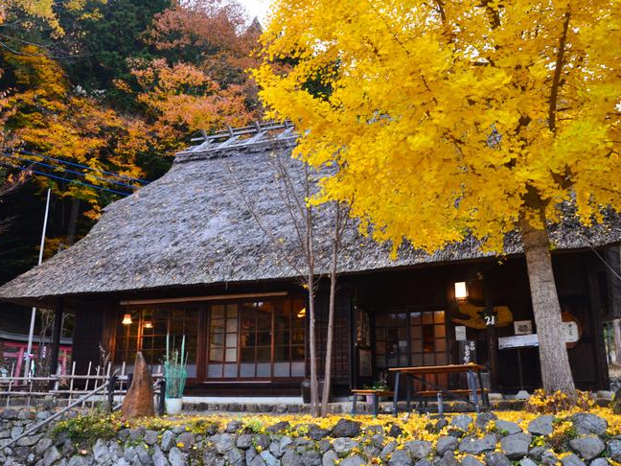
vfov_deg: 44.1
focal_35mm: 32
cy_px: 213
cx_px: 314
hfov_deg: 56.8
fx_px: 574
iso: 800
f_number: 6.3
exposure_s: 1/15
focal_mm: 18
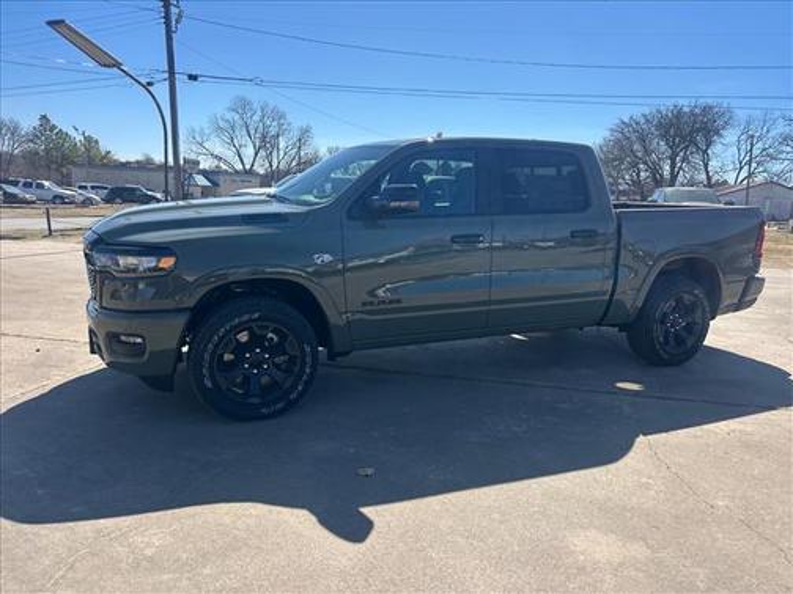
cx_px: 396
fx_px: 596
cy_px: 297
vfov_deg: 53.1
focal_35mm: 26
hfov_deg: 67.3
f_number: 1.5
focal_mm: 5.7
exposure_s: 1/3571
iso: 50
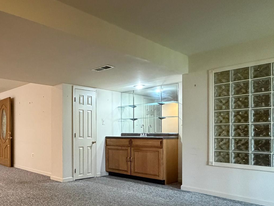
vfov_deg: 49.1
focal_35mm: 28
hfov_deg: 54.0
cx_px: 20
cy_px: 132
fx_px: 222
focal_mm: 2.22
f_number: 2.2
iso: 800
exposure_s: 1/60
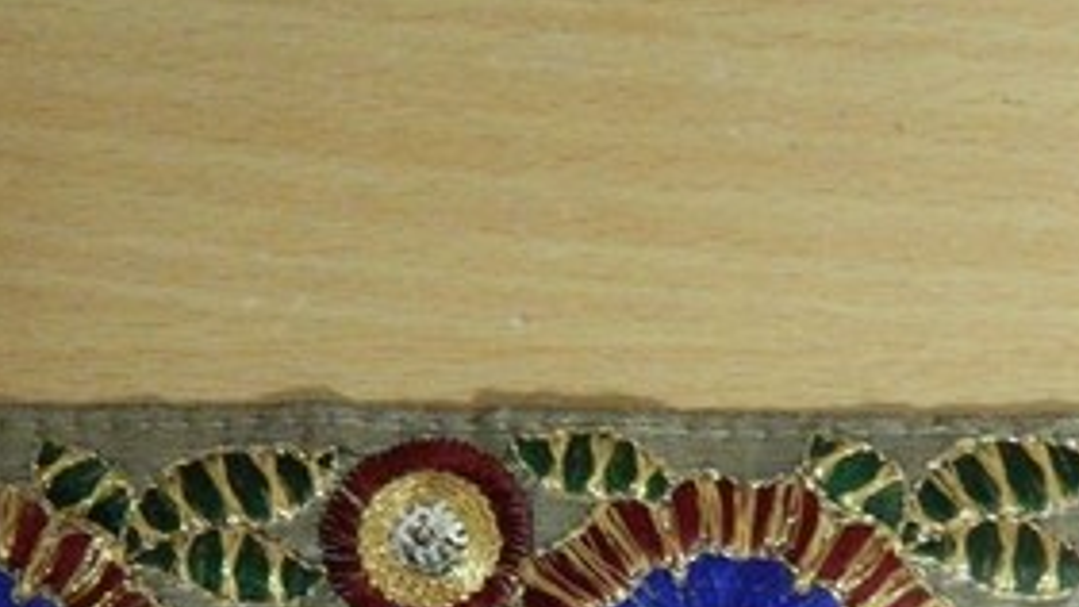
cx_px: 687
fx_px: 1716
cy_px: 701
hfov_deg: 34.7
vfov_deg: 19.1
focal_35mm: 60
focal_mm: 5.6
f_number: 3.2
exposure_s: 1/5
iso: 800
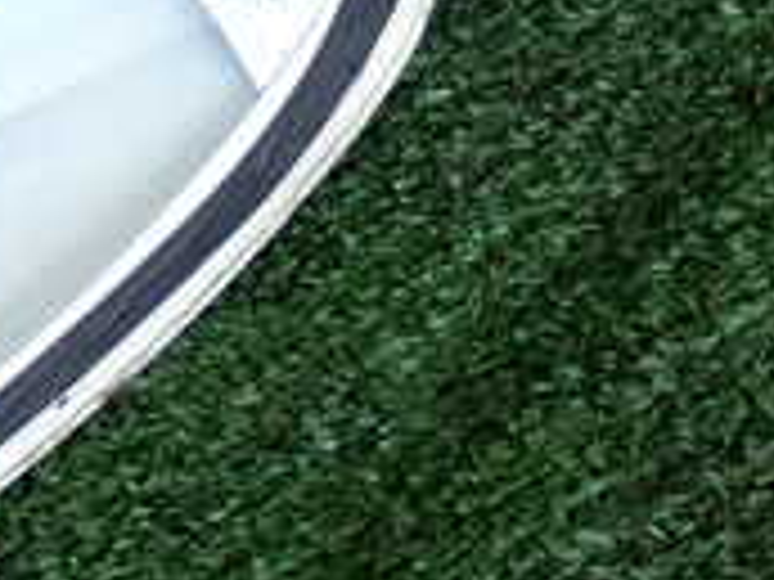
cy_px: -18
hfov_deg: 12.0
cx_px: 274
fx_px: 3667
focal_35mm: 164
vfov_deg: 9.0
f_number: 3.1
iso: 320
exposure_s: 1/125
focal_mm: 8.4
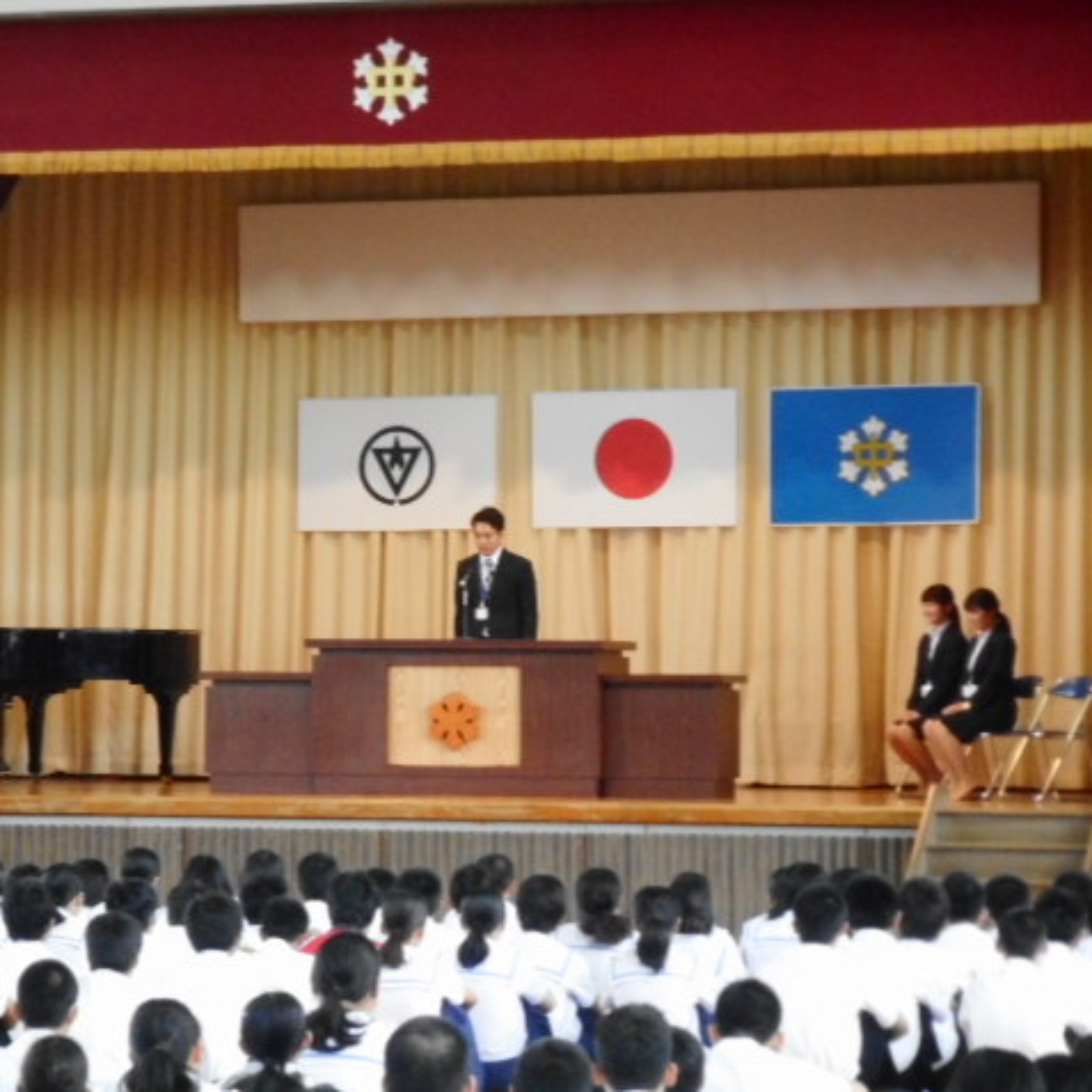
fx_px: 5675
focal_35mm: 159
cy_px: 547
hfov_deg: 11.0
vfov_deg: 11.0
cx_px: 476
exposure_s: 1/13
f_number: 6.1
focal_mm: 23.9
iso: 800
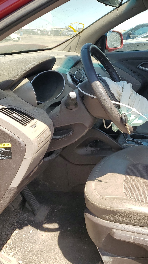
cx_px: 146
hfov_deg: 29.3
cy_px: 132
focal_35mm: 38
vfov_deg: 52.8
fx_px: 265
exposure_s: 1/833
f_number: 1.5
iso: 50
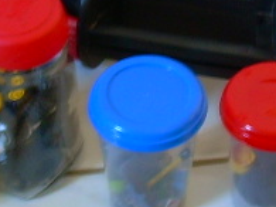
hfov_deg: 9.9
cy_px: 47
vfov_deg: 7.4
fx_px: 1594
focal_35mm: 200
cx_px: 133
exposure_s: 1/6.2
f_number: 2.8
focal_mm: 6.3
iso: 50
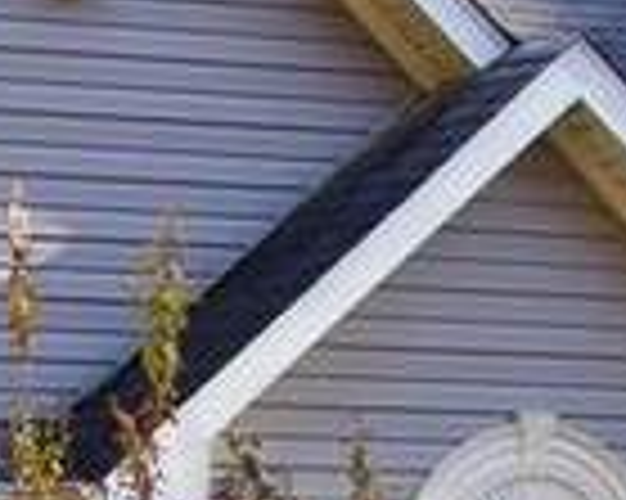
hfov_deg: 5.0
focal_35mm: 388
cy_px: 1115
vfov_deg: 3.9
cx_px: 585
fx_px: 7184
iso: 125
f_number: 4
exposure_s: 1/160
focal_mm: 30
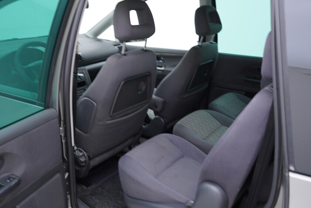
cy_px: 104
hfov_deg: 53.1
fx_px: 311
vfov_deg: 36.9
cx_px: 156
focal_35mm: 36
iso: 160
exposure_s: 1/40
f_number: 2.8
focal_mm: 24
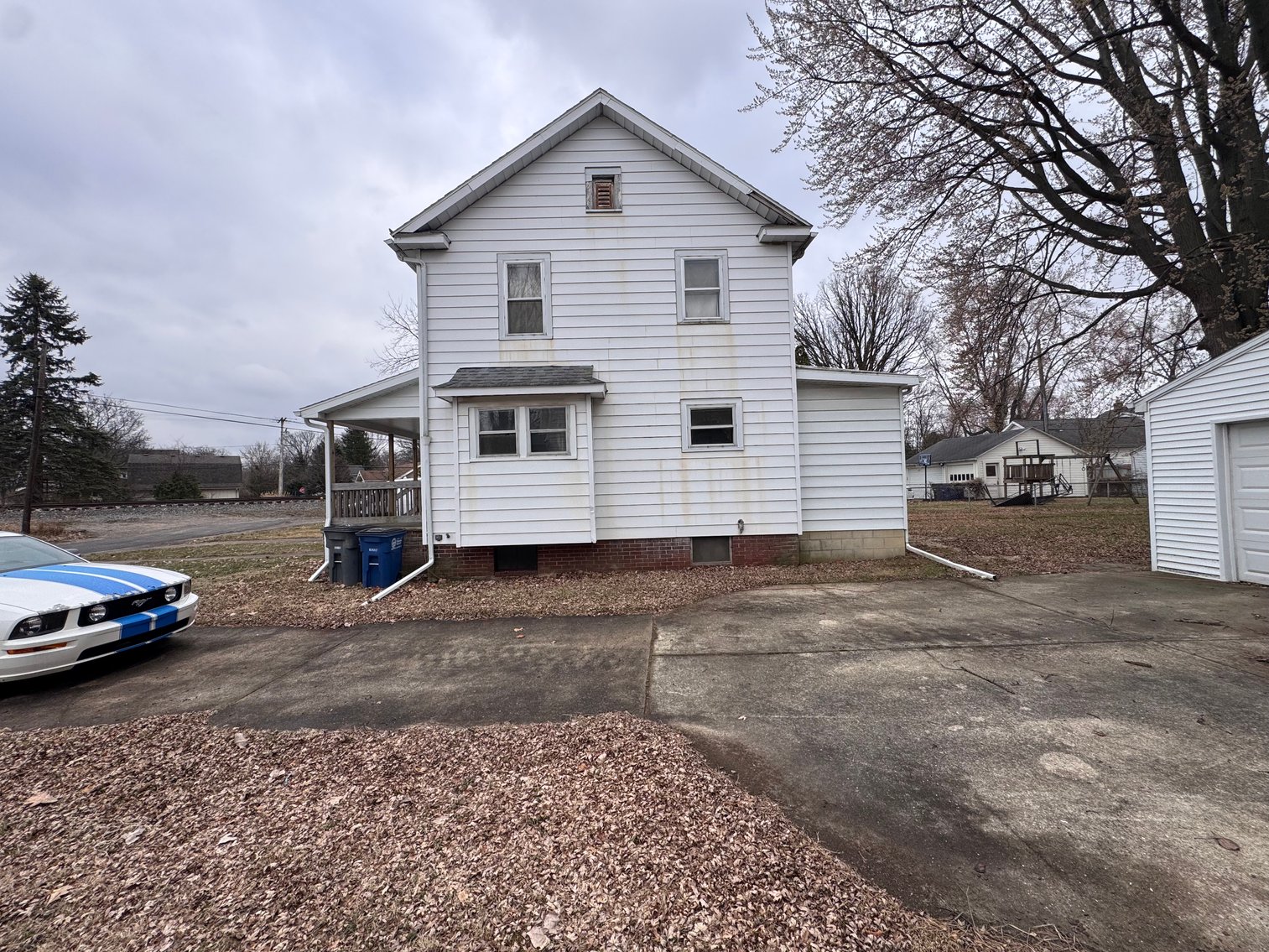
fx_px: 513
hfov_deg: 102.1
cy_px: 476
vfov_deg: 85.7
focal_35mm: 14
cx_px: 634
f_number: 2.2
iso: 40
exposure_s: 1/641
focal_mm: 2.22
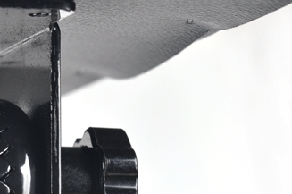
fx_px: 1782
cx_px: -41
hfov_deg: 9.3
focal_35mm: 220
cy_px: 202
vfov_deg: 6.2
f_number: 9.5
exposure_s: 1/90
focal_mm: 60
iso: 200
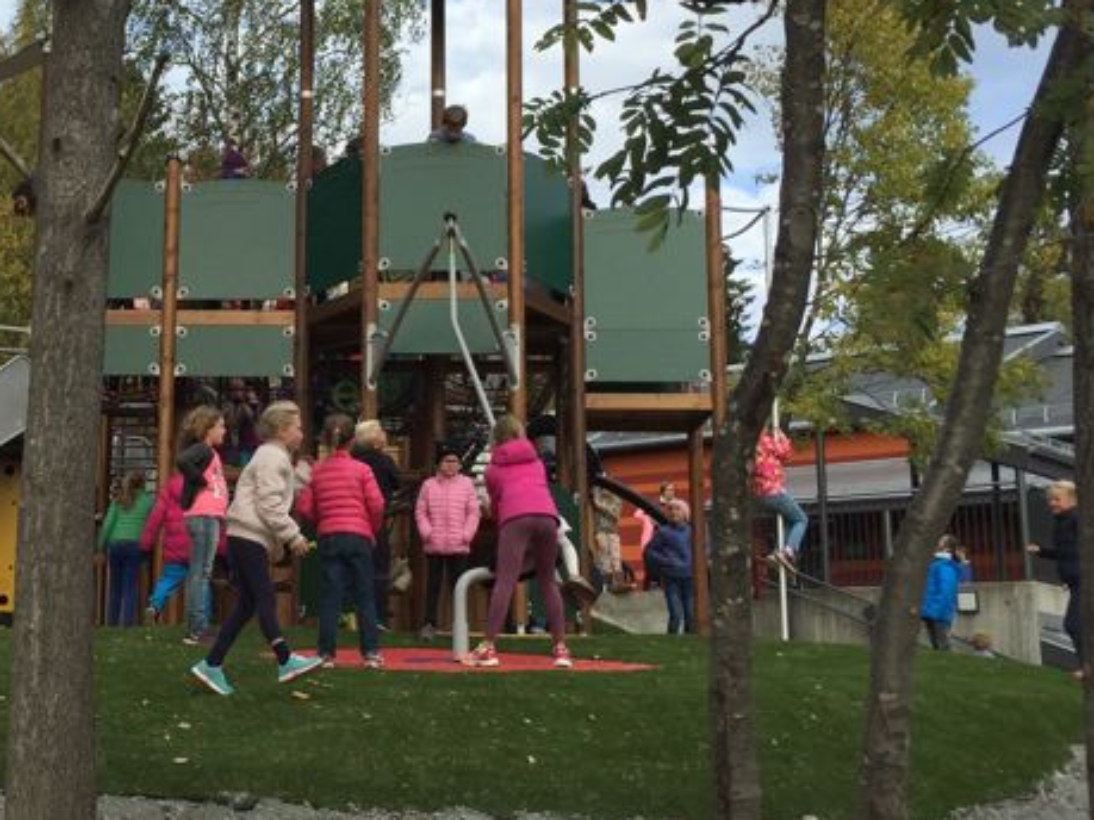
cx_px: 172
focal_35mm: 57
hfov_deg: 32.6
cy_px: 317
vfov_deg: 25.6
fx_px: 1801
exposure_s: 1/1276
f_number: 2.2
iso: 32
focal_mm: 4.15
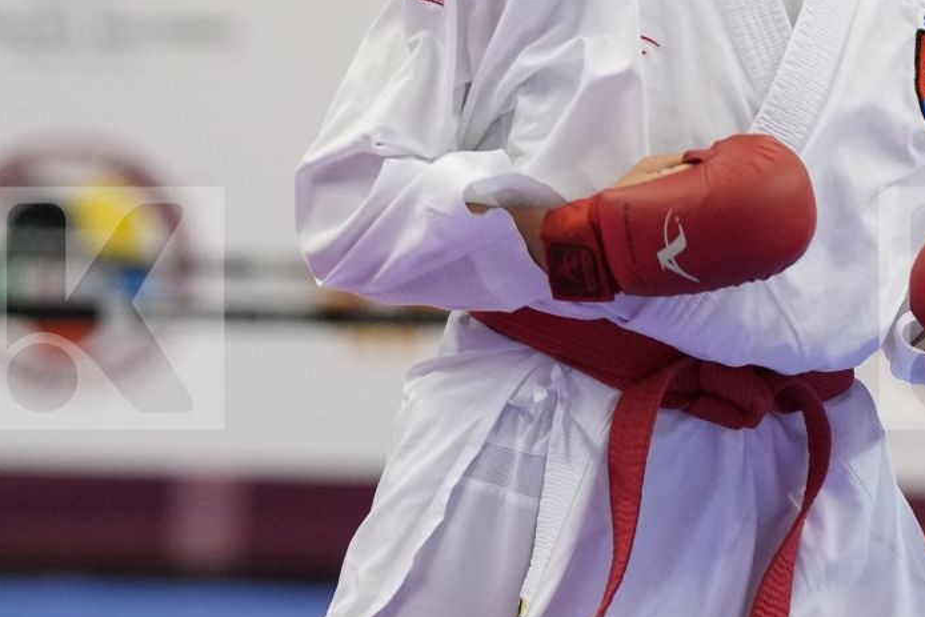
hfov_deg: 3.9
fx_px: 13594
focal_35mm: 529
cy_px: -165
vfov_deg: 2.6
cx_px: 1004
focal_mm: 136
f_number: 2.8
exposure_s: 1/1000
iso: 2500
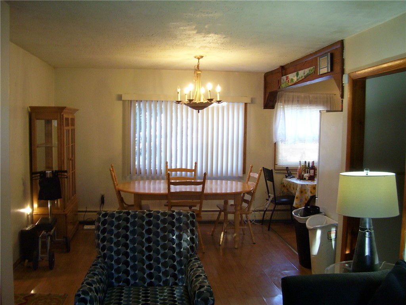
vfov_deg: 41.8
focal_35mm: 34
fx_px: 399
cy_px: 152
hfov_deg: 54.0
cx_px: 203
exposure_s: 1/15
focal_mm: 5.6
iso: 160
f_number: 2.7
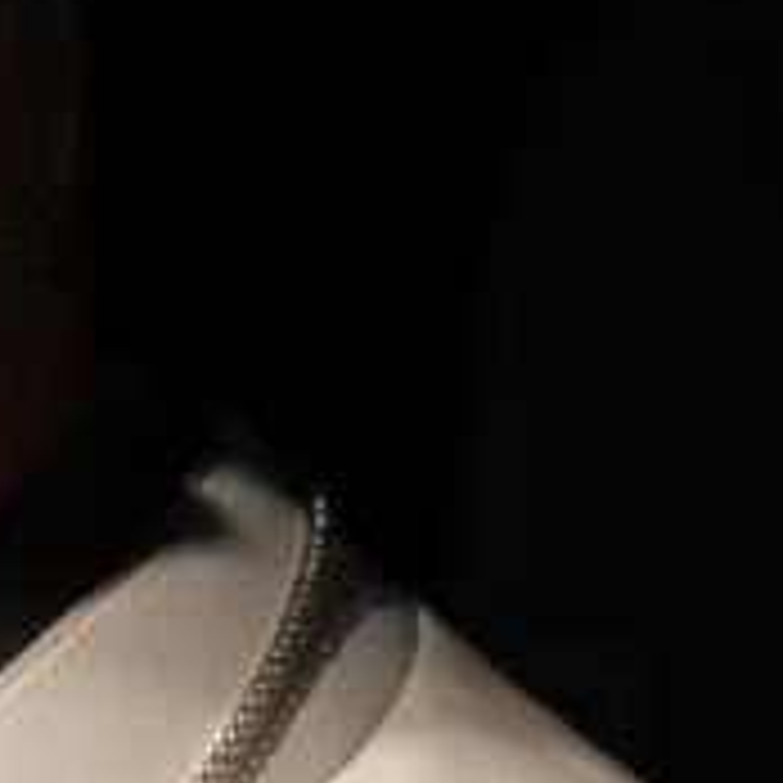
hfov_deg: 2.8
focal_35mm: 615
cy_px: 688
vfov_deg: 2.8
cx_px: -590
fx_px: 15739
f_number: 4
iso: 6400
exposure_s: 1/400
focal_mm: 105
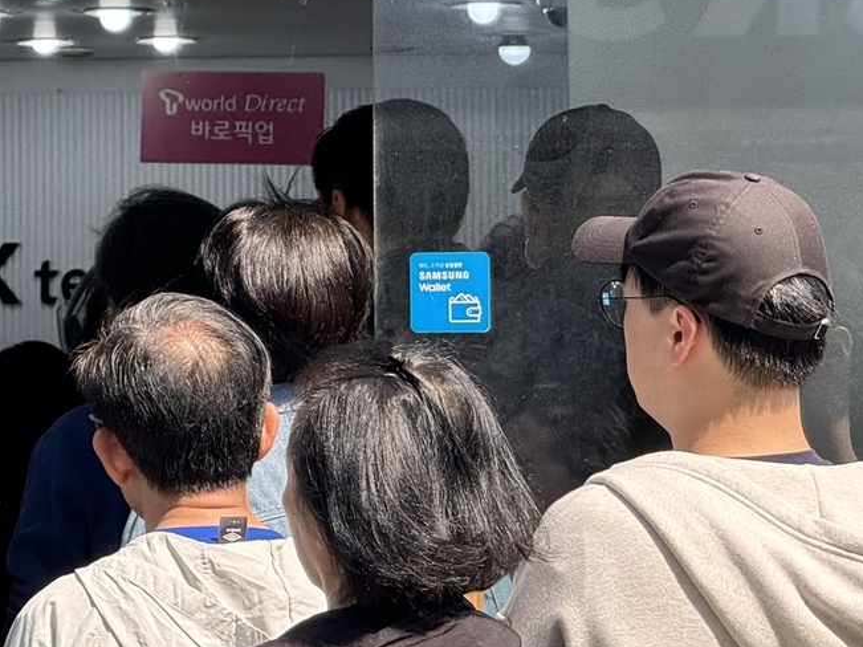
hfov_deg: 8.4
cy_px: 151
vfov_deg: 6.3
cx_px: 105
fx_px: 5883
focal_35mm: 236
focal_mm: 15.7
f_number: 2.8
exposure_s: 1/234
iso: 50
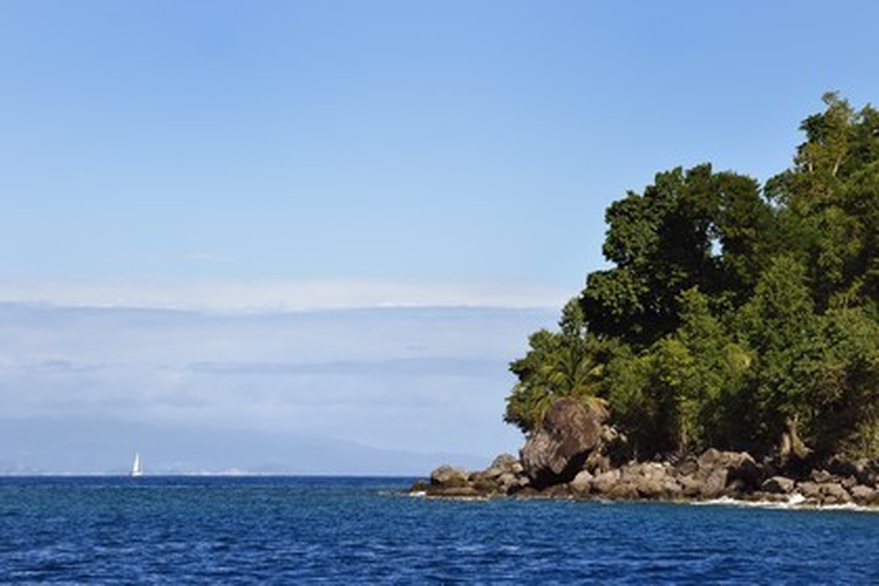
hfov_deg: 10.3
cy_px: 293
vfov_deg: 6.9
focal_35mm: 200
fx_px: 4883
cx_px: 440
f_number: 9
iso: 200
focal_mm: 200
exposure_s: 1/800
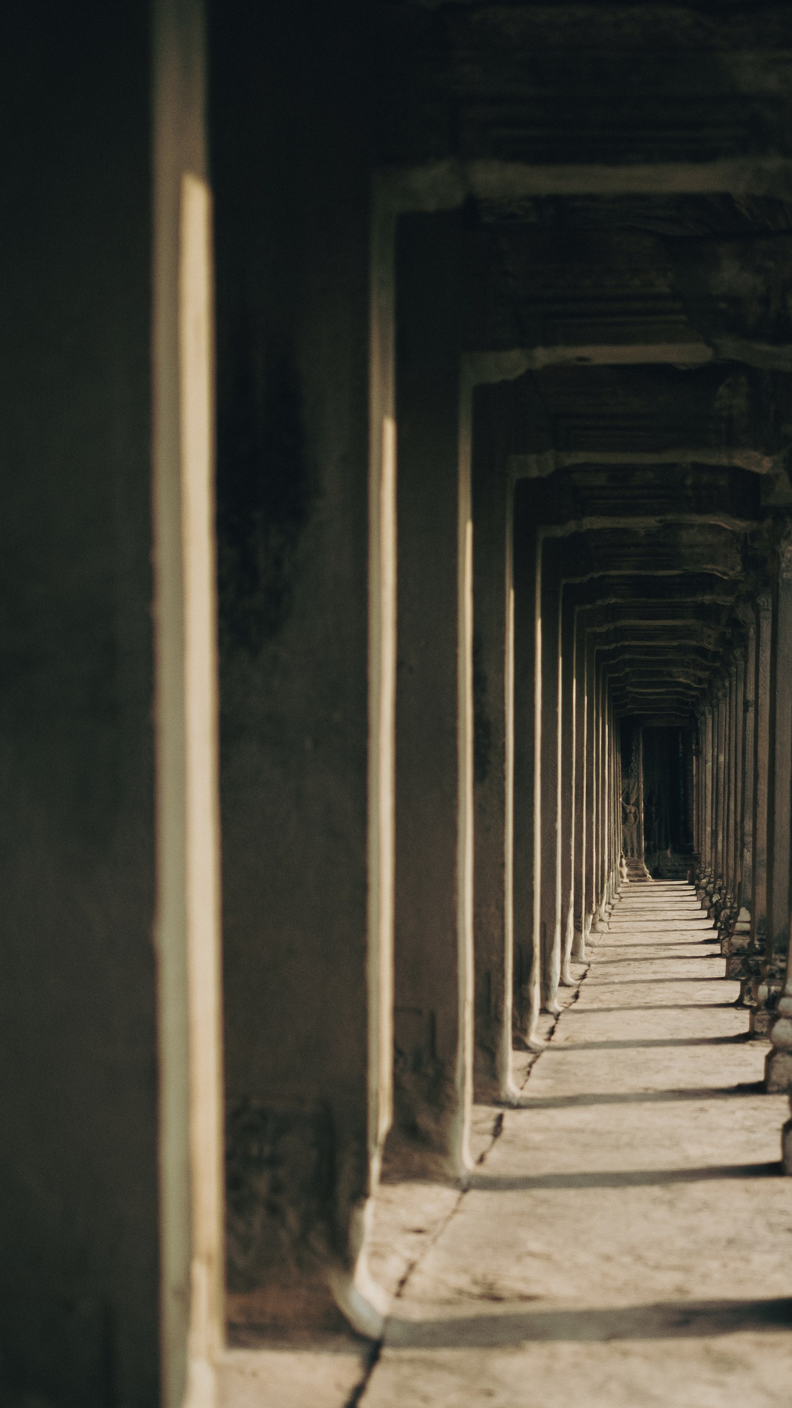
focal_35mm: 71
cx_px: 631
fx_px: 2651
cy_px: 784
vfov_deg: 29.7
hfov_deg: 16.9
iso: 1250
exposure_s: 1/8000
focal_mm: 33
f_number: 1.4
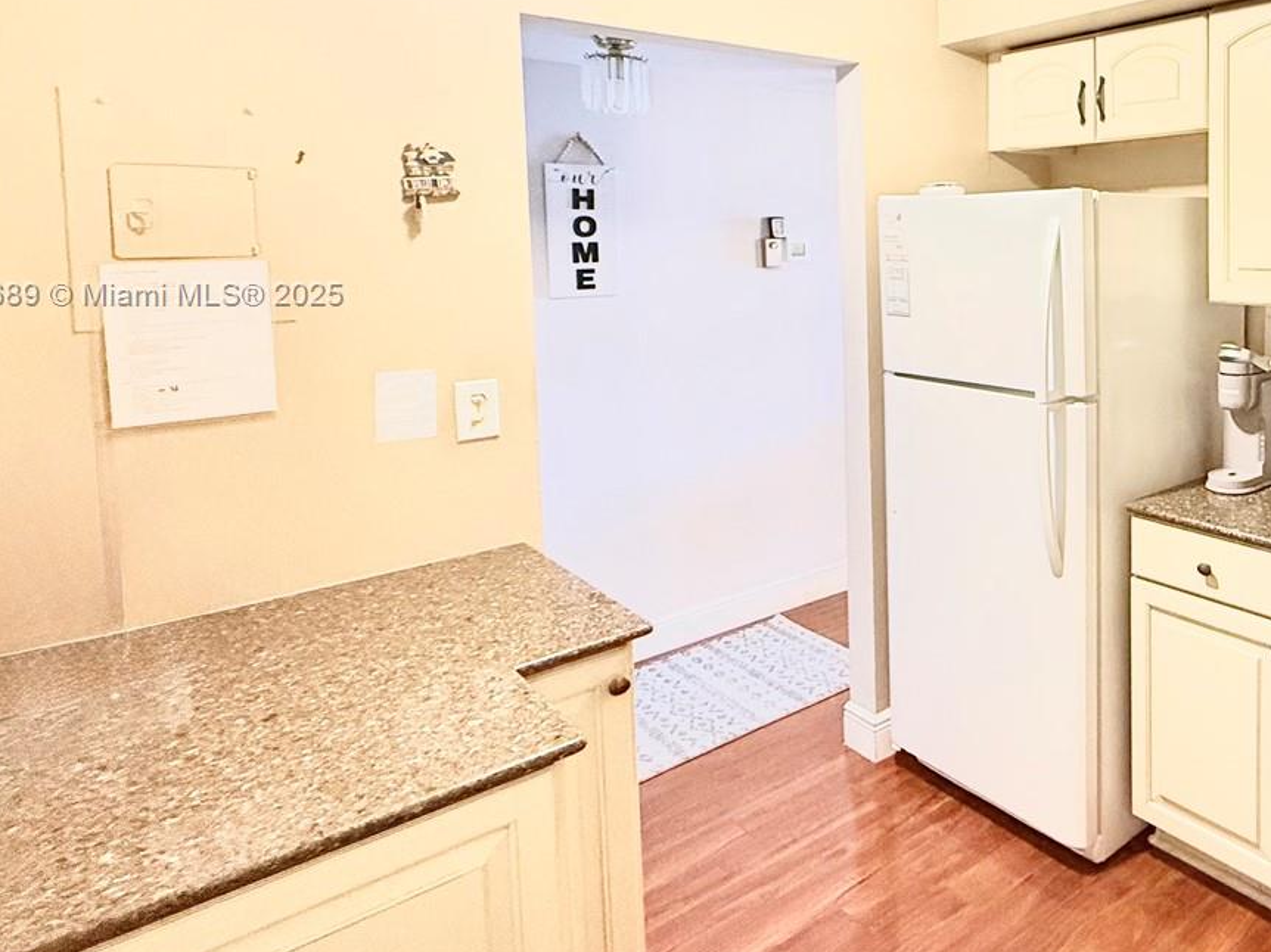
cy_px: 296
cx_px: 1050
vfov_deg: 51.8
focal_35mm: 26
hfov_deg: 60.8
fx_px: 954
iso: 400
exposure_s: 1/60
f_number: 2.2
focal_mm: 2.22
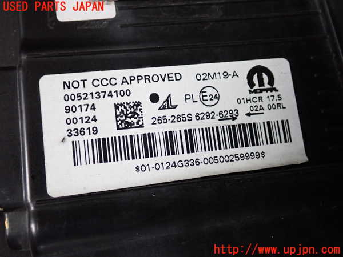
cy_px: 128
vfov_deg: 37.7
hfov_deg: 49.0
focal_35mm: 38
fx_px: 377
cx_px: 172
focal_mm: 6.83
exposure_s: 1/250
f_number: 2.7
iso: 400
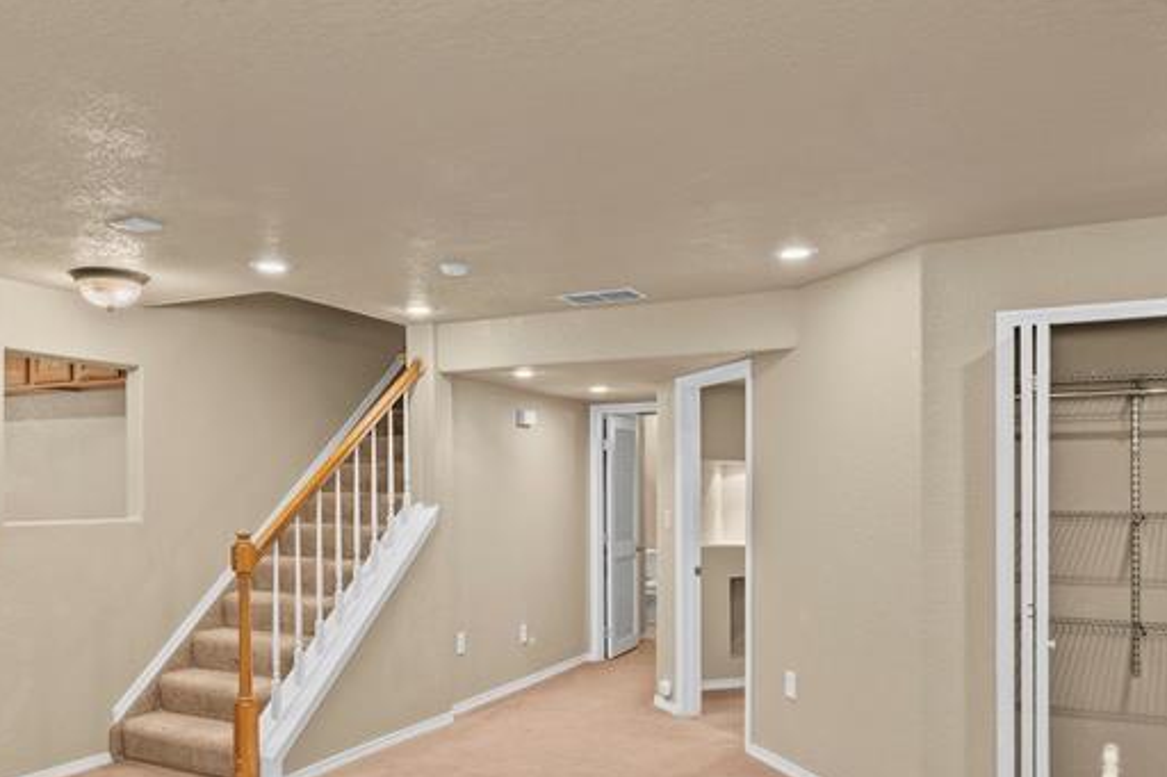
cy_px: 504
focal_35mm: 28
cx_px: 527
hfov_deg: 65.3
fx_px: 907
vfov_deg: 45.8
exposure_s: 1/1.25
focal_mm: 14
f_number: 8
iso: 500
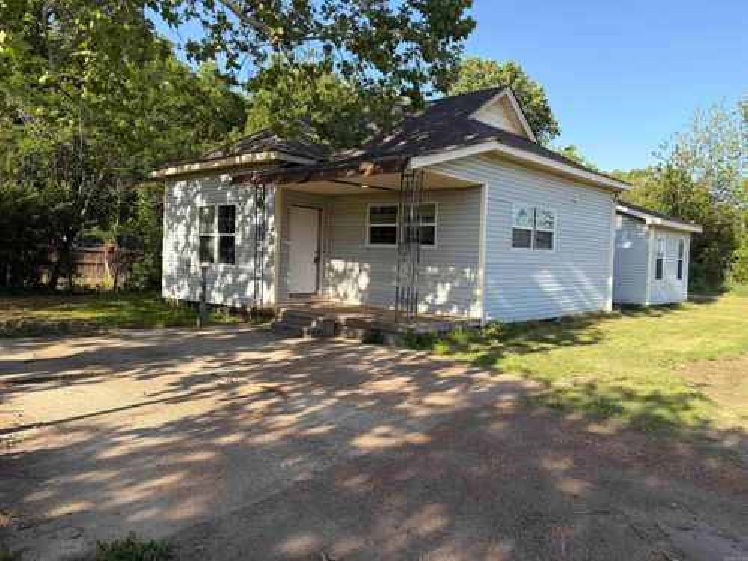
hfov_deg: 67.3
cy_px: 280
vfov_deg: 53.1
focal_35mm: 26
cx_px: 374
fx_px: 562
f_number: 1.6
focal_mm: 5.96
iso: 50
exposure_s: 1/1751
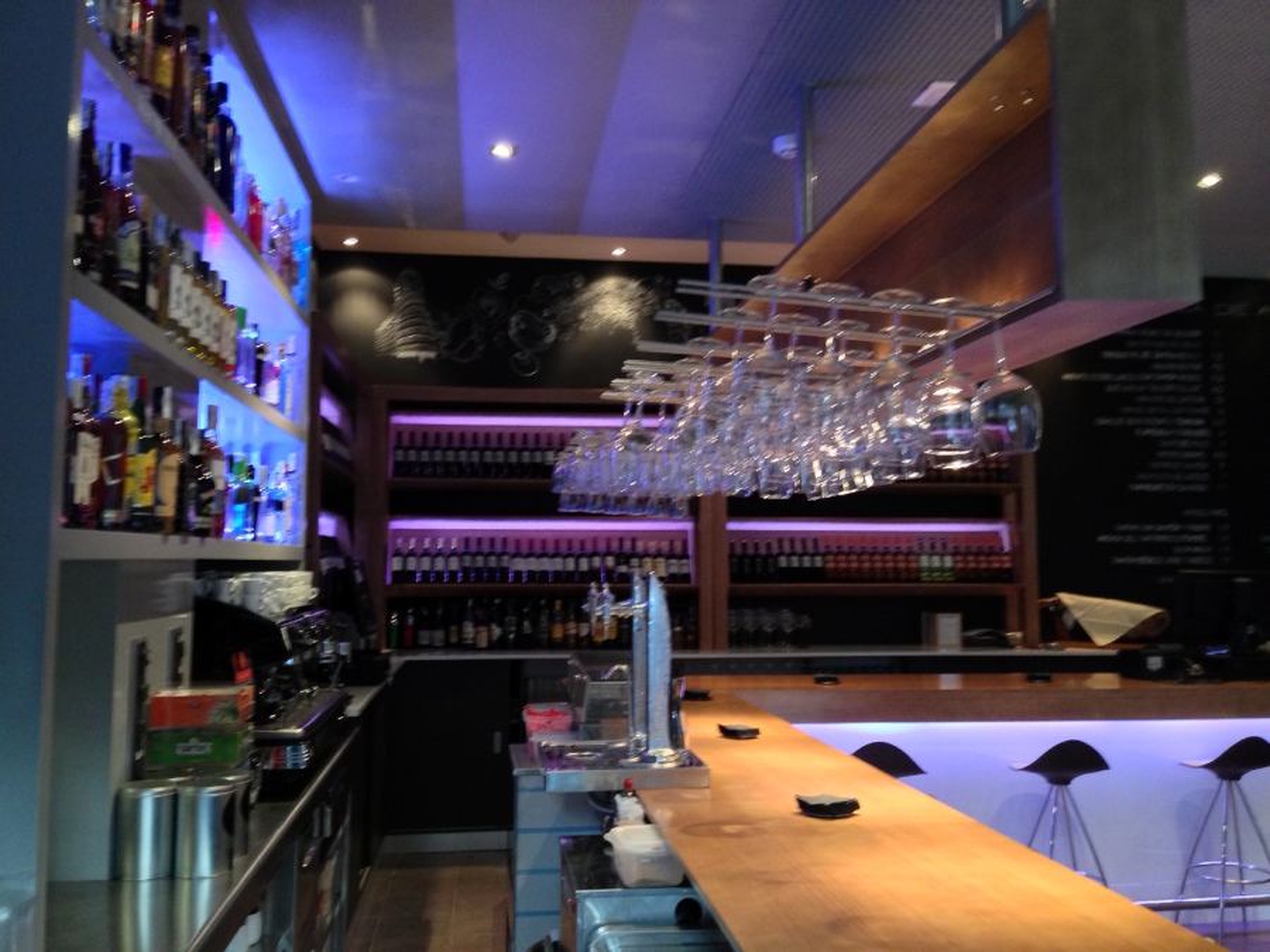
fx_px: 1211
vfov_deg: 42.9
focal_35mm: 33
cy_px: 476
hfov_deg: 55.4
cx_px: 635
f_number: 2.4
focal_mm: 4.12
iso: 320
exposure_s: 1/20
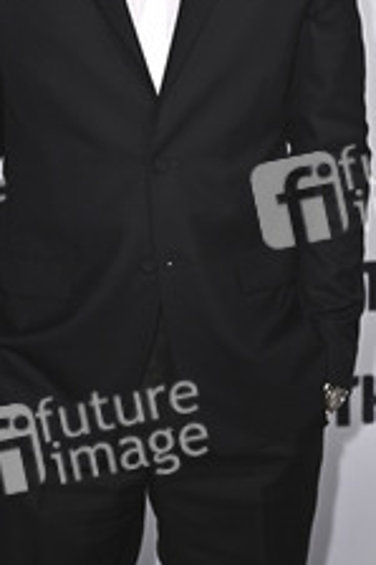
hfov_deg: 9.7
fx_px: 2212
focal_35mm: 141
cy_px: 63
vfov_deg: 14.4
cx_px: 151
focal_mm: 79
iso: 800
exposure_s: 1/320
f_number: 5
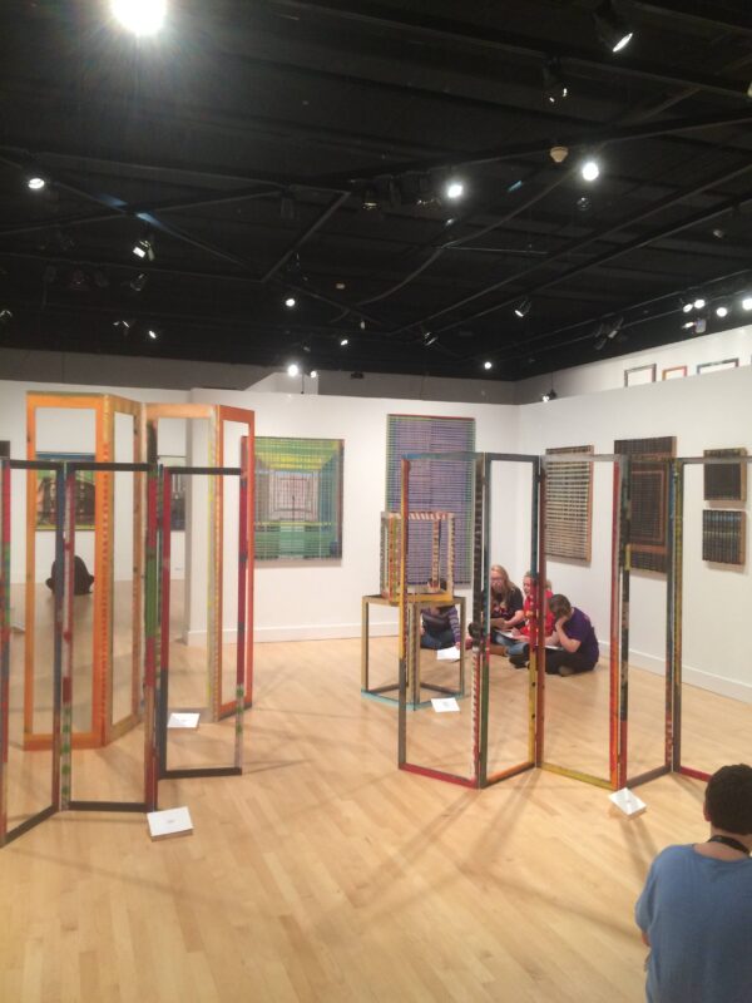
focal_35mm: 29
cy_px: 502
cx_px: 376
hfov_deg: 48.2
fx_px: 840
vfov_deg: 61.7
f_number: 2.2
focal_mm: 4.15
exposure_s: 1/30
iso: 125
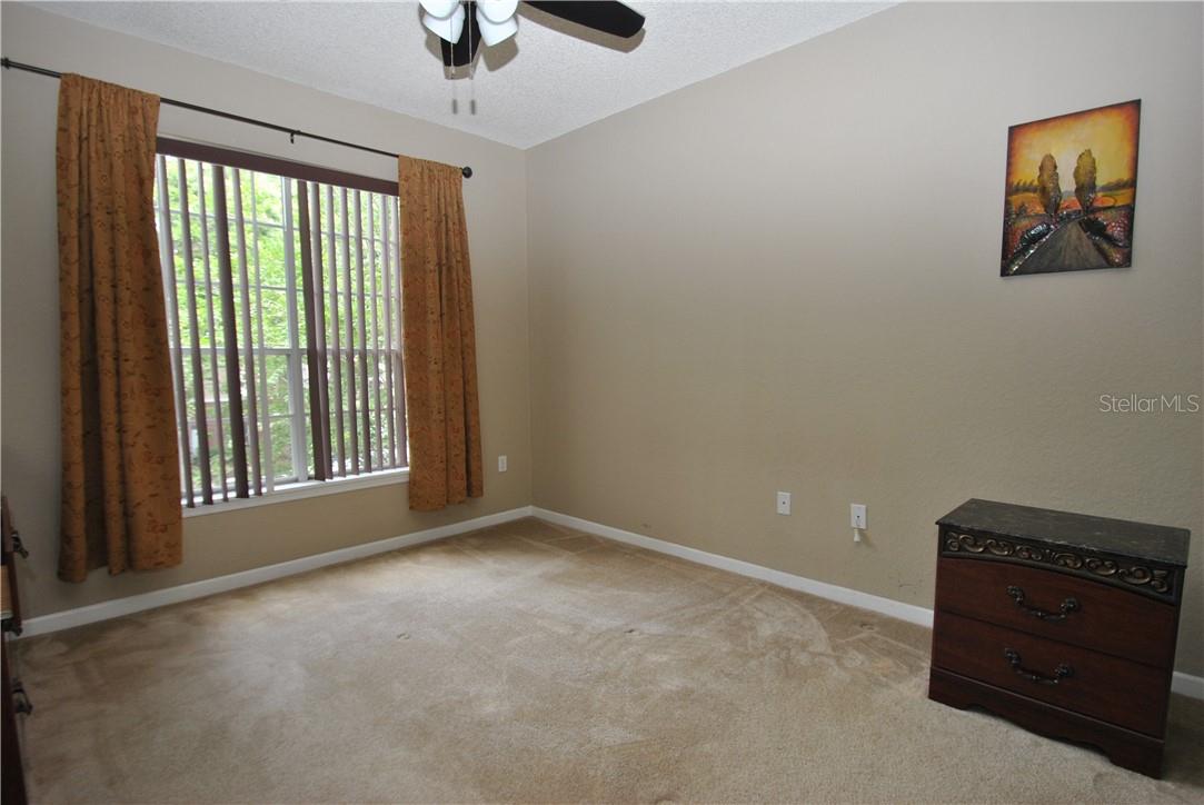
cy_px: 402
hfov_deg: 92.4
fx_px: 577
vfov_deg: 69.8
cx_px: 602
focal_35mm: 17
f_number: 4
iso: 200
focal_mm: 11.5
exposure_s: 1/60
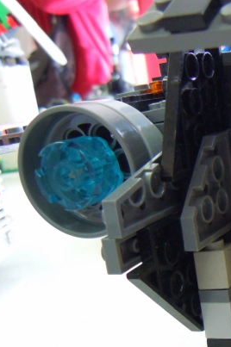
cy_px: 230
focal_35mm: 62
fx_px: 598
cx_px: 336
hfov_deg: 19.4
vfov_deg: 32.2
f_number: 3.5
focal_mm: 5.4
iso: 400
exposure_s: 1/40
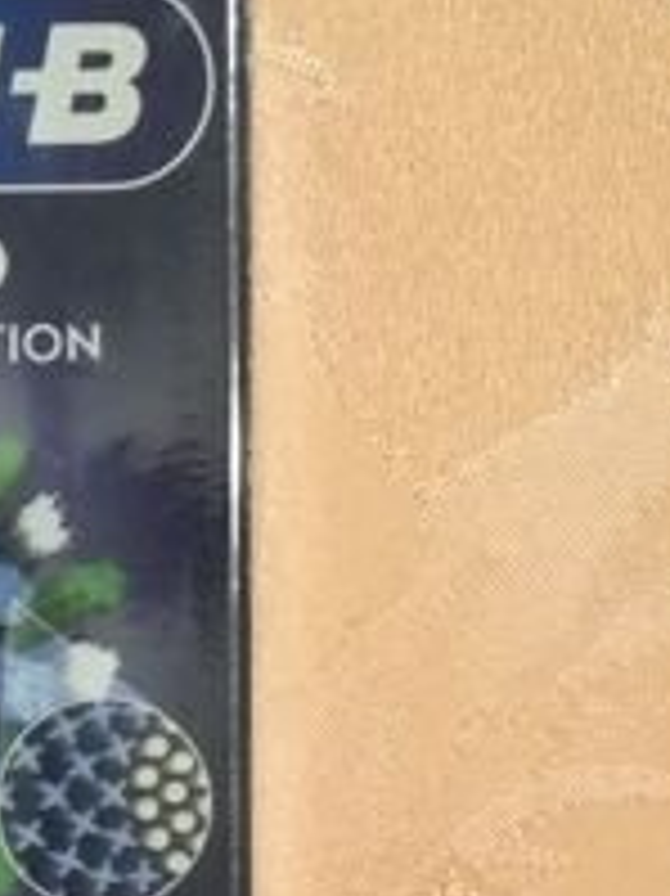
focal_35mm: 87
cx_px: -126
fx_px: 2248
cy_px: 846
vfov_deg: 21.9
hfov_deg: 16.3
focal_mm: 3.79
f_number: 2
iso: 500
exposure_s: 1/20
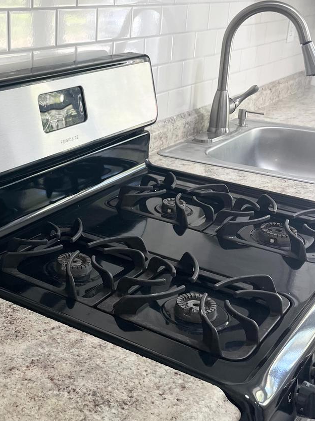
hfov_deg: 29.2
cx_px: 38
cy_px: 226
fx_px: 582
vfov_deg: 39.6
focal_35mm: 48
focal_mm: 5.1
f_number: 1.6
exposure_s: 1/120
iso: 125
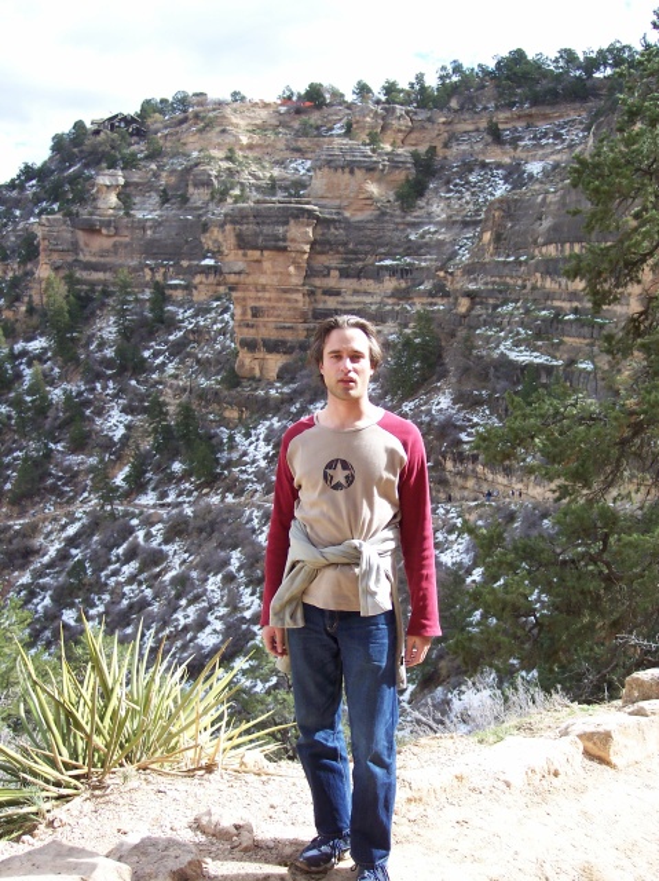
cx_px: 330
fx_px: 966
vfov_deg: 49.0
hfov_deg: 37.7
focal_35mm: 38
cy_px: 440
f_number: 2.8
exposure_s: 1/700
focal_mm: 8
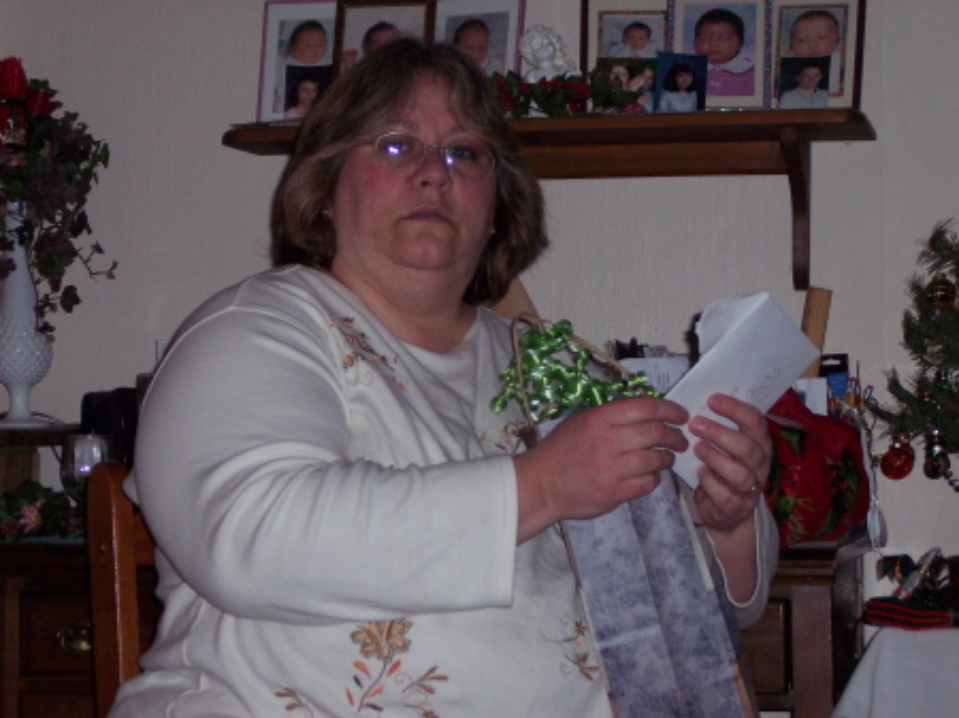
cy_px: 359
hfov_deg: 18.9
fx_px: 2880
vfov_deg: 14.2
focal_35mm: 104
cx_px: 480
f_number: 4.8
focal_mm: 21.3
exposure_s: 1/125
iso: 140
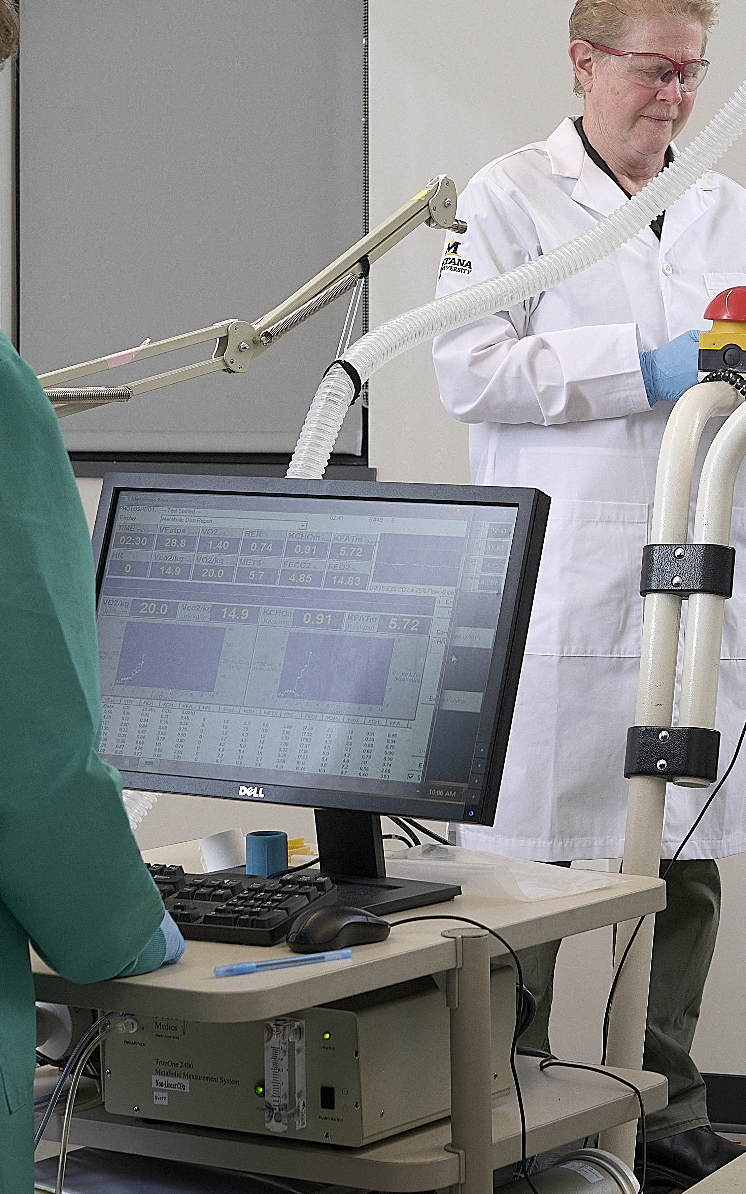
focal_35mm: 116
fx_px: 3774
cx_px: 575
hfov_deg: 11.3
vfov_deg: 17.9
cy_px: 433
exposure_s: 1/100
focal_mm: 50
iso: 400
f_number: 5.6
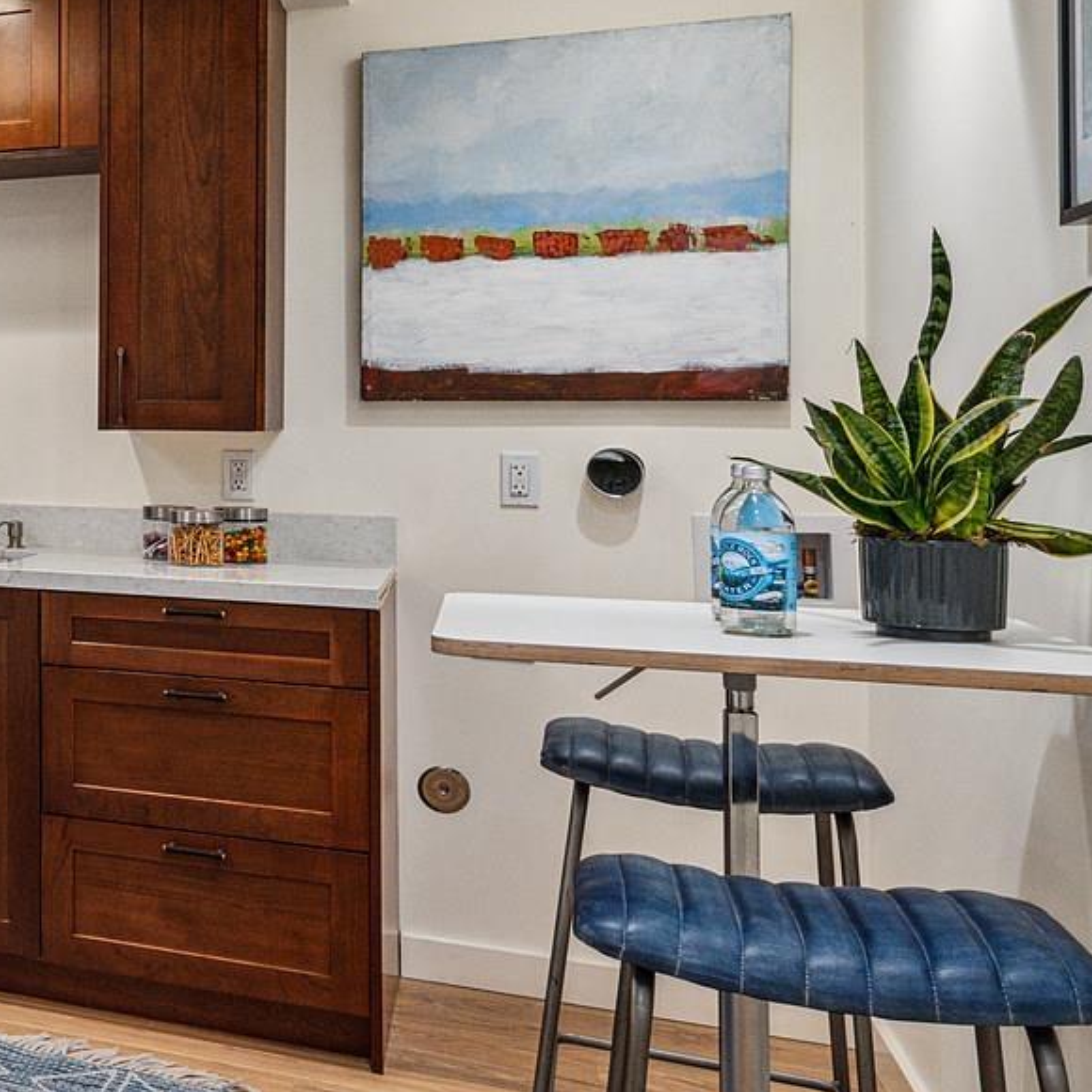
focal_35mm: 45
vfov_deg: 37.4
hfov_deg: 29.1
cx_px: -384
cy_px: 423
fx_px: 1606
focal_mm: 15
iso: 320
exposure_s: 1/13
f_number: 11
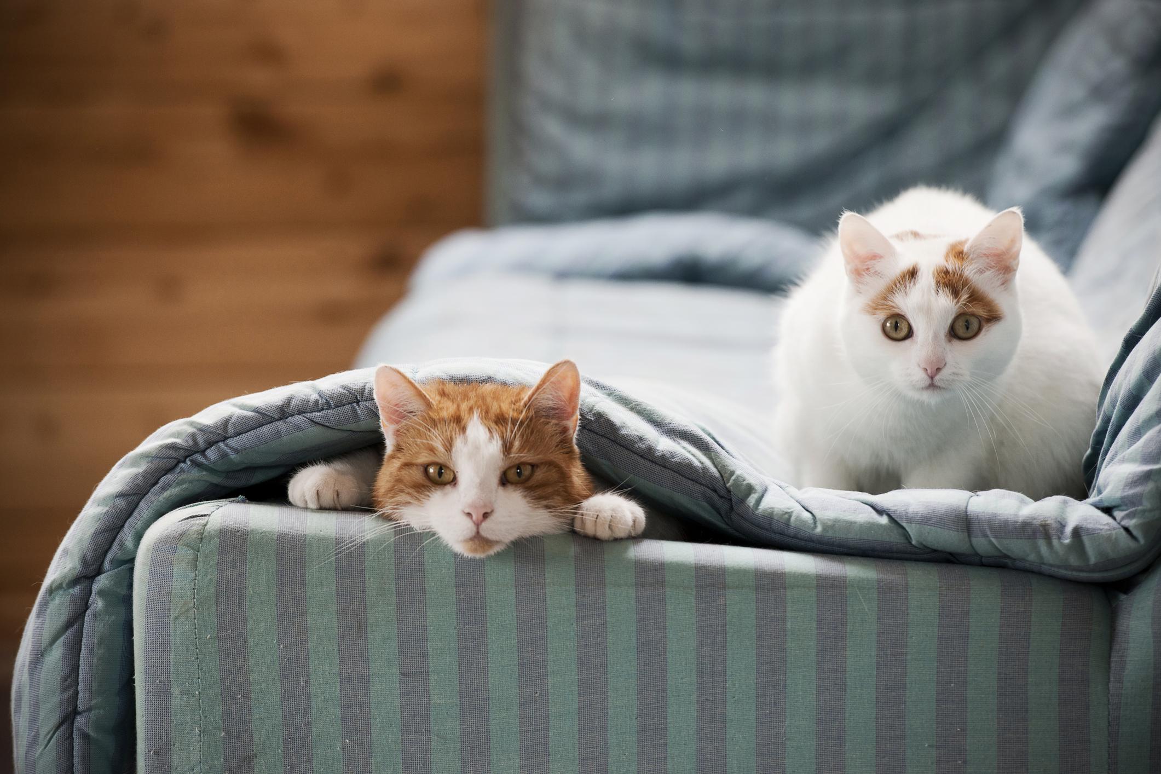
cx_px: 580
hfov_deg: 10.5
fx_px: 6288
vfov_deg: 7.0
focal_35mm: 195
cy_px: 387
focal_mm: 195
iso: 640
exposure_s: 1/160
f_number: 5
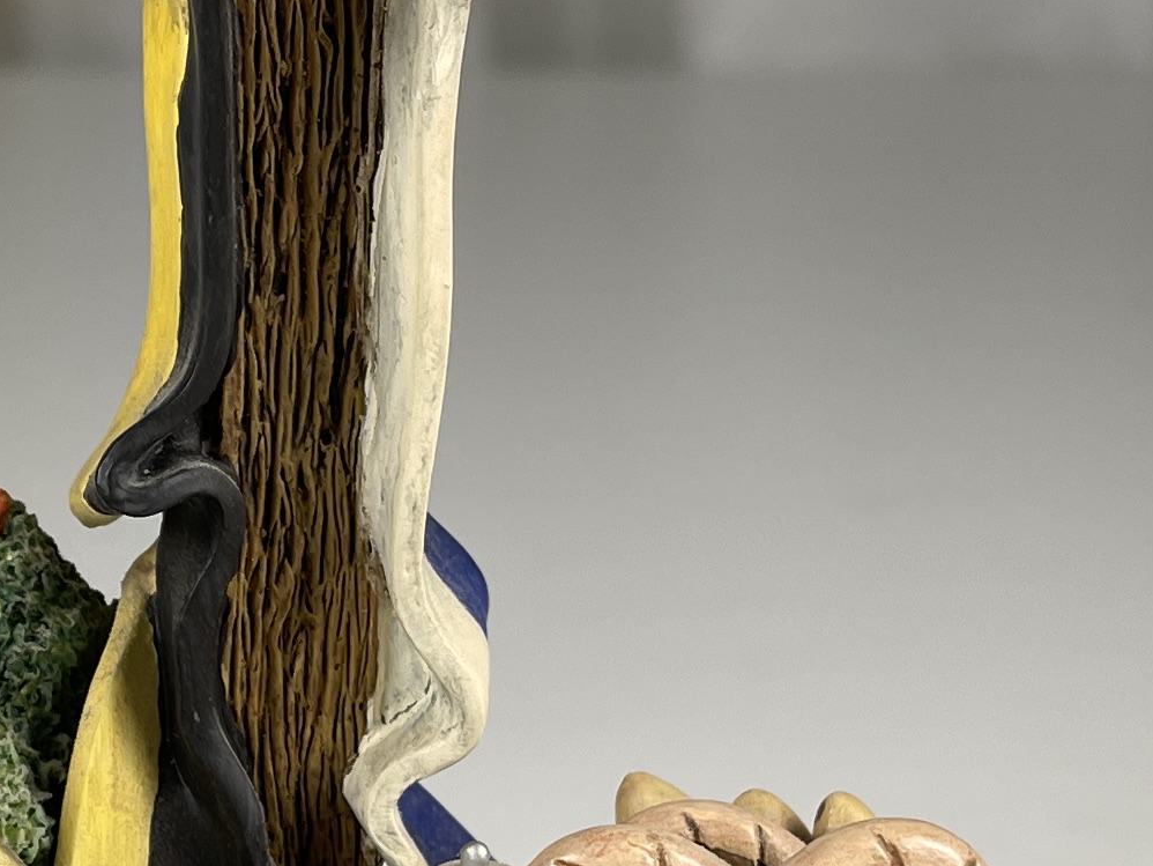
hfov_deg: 19.3
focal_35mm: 101
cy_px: 691
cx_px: 237
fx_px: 3365
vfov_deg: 14.6
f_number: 1.6
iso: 32
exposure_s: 1/107
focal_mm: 5.1
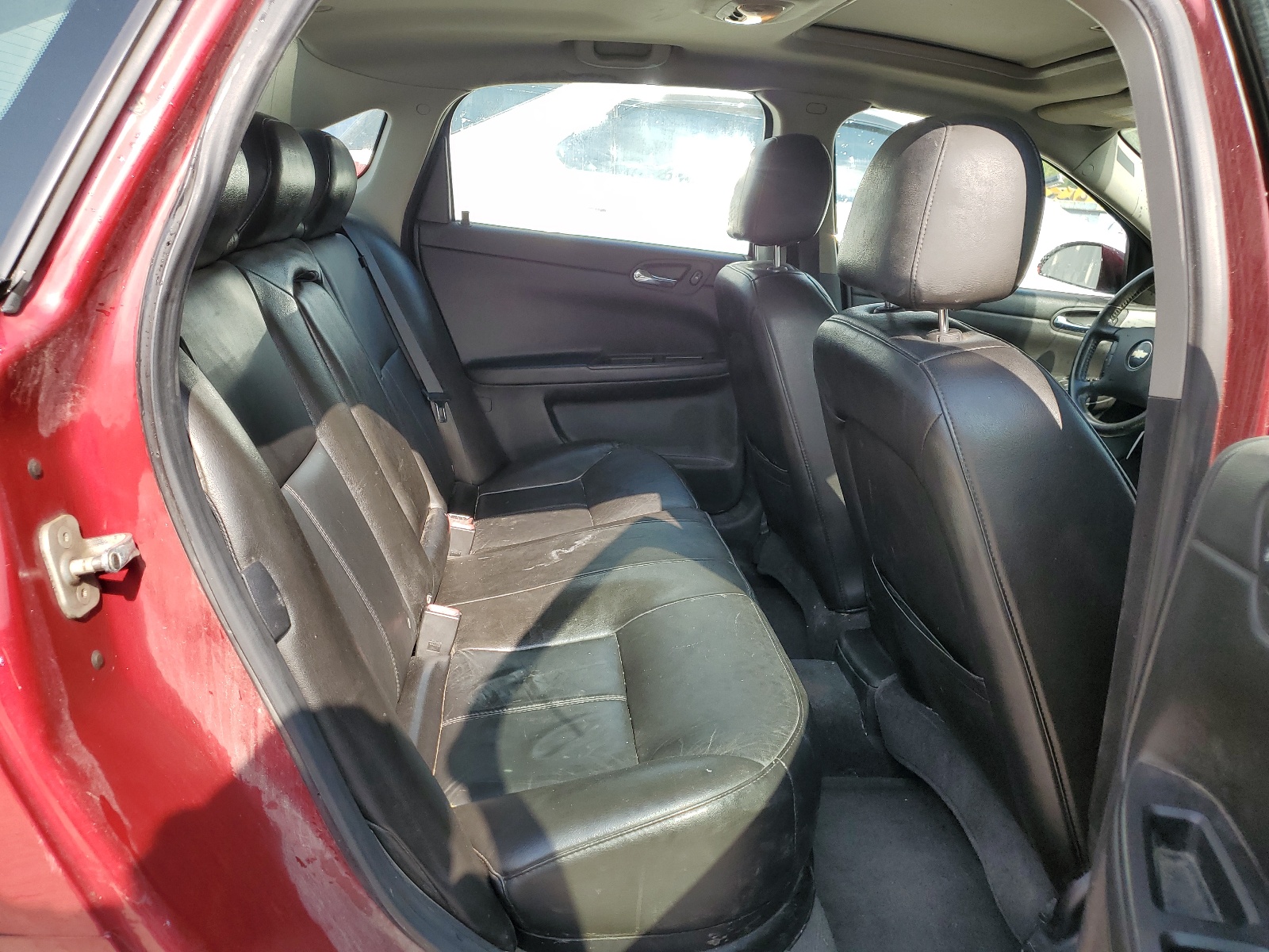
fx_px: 953
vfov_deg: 53.1
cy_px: 476
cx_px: 634
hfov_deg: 67.3
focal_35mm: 26
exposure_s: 1/667
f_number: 1.5
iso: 50
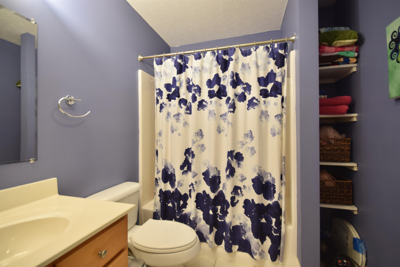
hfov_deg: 100.4
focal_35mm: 15
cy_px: 134
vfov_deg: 77.3
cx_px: 200
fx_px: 167
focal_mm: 10
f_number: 6.3
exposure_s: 1/4
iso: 200
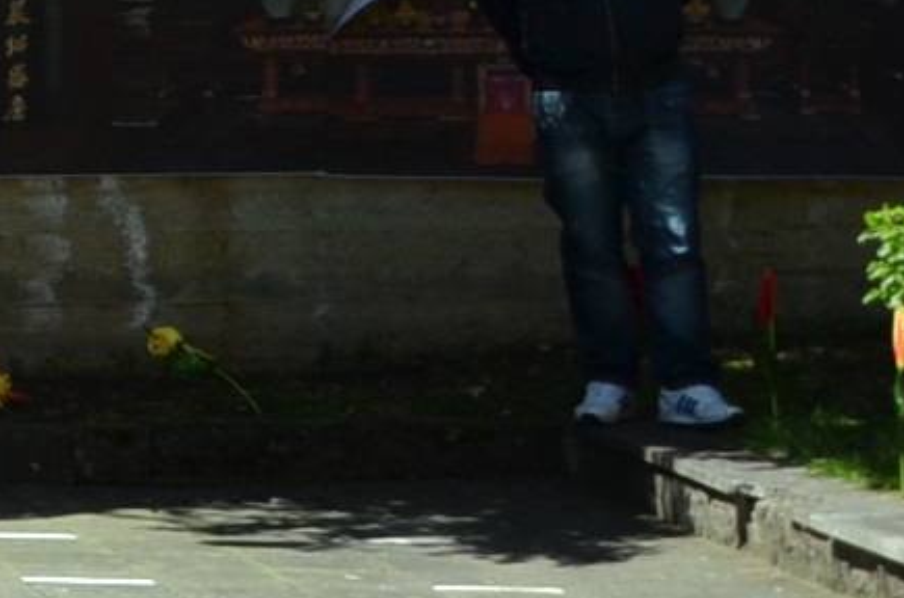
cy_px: -152
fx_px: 4685
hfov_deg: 9.3
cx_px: -1550
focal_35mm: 187
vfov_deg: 7.2
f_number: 5
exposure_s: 1/1250
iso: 400
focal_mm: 22
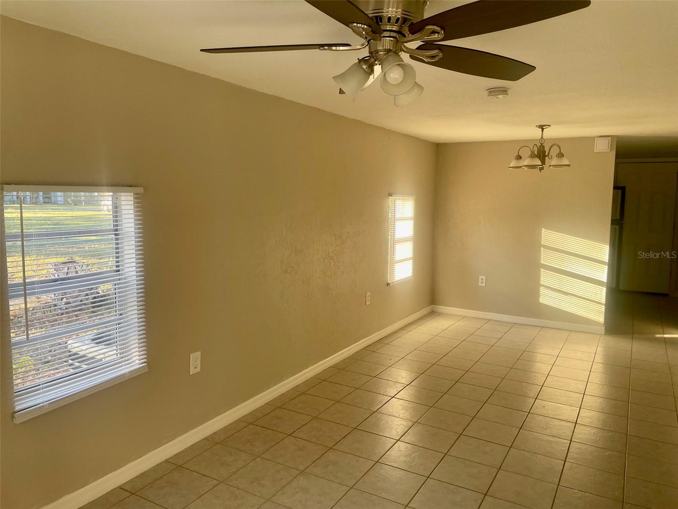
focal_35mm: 26
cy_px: 254
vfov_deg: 53.1
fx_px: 509
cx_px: 339
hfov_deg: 67.3
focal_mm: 4.2
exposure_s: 1/121
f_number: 1.6
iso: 80
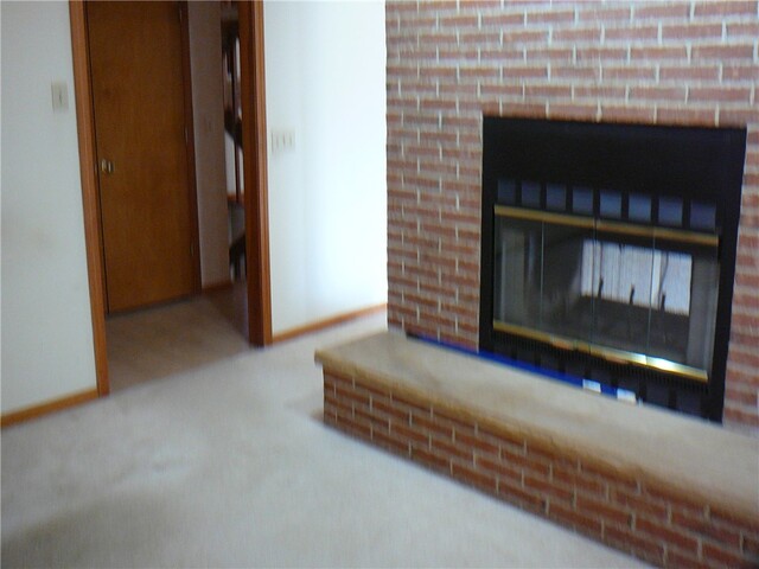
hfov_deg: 52.6
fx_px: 767
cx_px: 380
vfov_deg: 40.7
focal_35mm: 35
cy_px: 284
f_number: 2.8
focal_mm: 5.2
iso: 200
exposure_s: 1/10
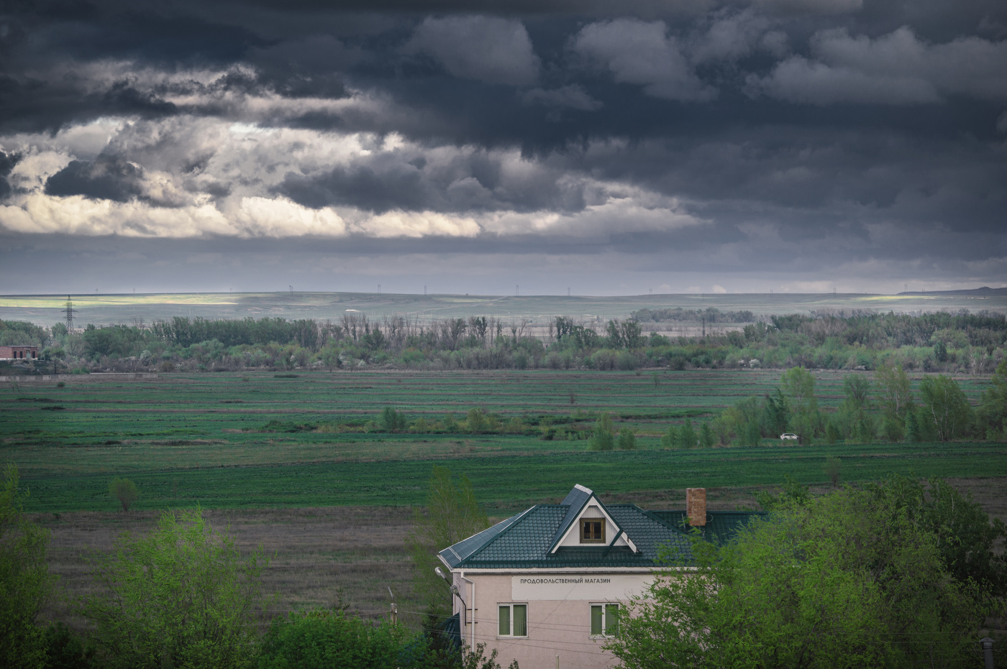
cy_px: 334
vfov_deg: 8.7
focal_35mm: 158
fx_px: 4402
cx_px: 504
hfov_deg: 13.1
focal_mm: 105
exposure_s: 1/160
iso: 100
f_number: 4.8
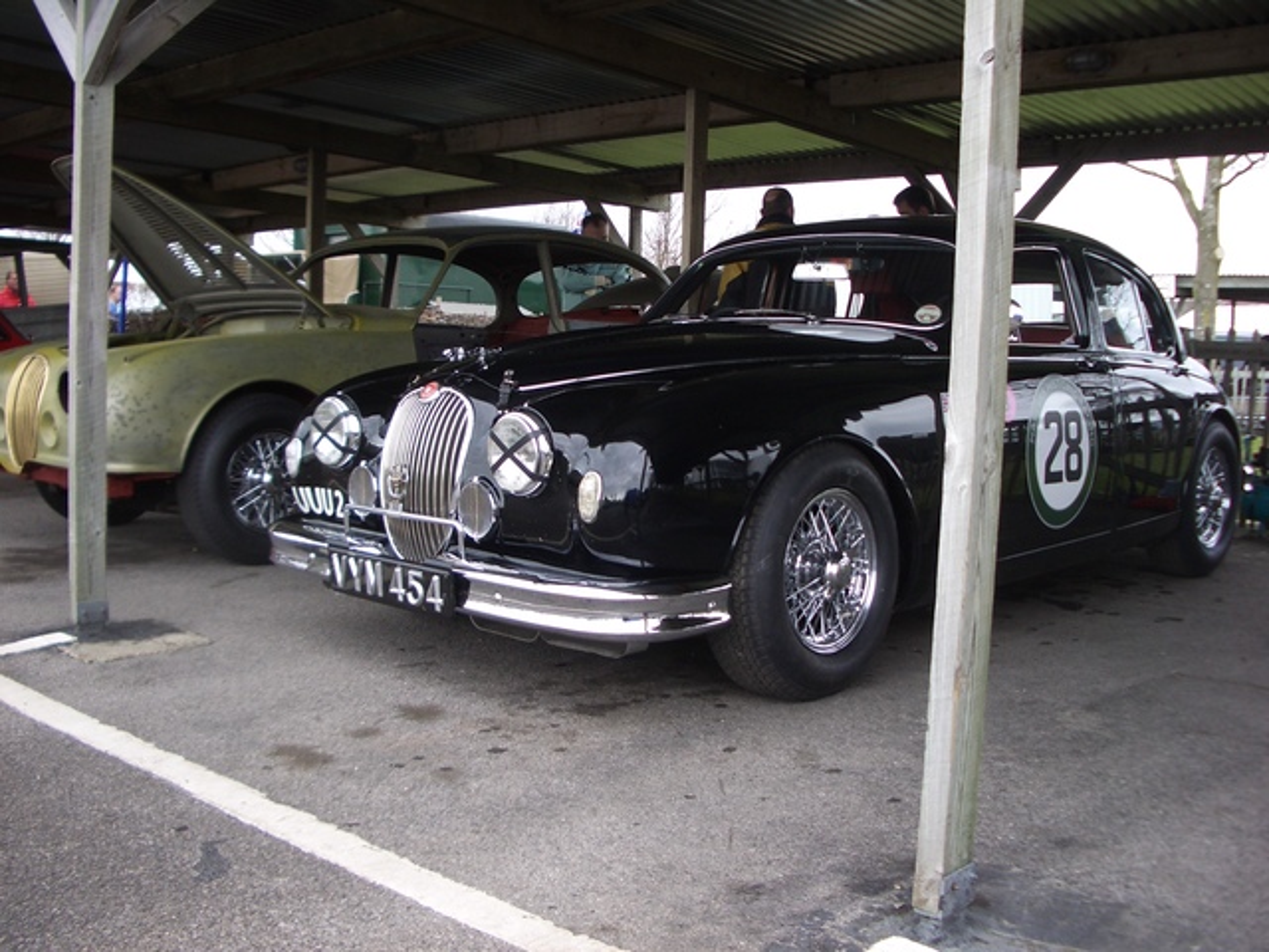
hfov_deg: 52.6
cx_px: 634
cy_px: 476
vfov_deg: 40.7
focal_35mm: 35
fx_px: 1283
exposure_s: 1/80
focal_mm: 5.8
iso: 80
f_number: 2.6
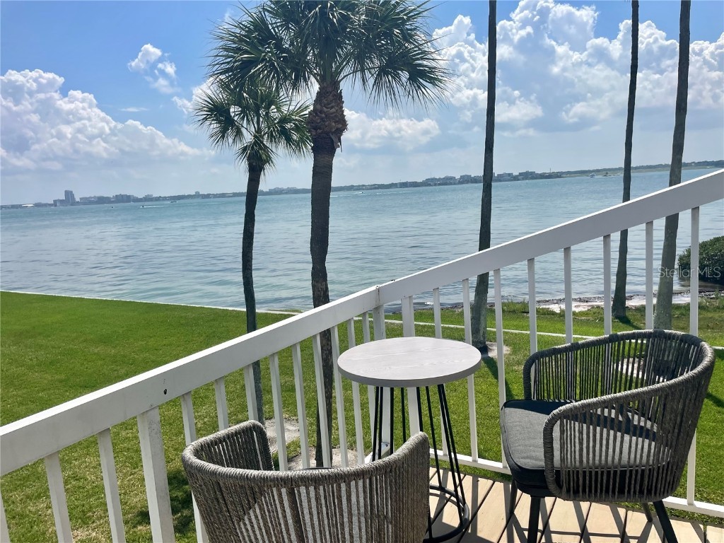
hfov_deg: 67.3
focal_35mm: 26
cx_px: 362
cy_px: 272
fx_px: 544
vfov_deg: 53.1
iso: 32
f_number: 1.6
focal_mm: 4.2
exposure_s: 1/7813
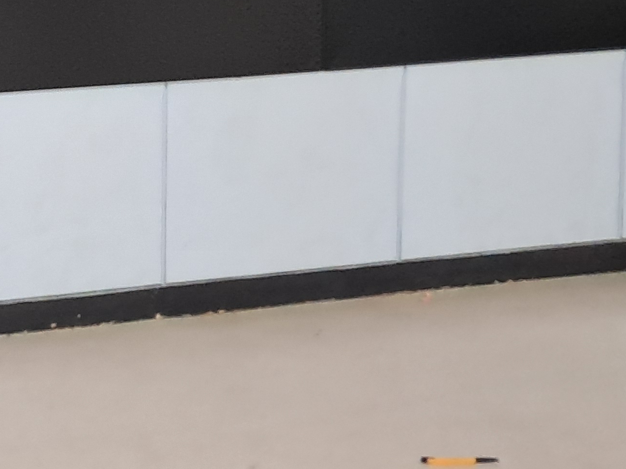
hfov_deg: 21.4
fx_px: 1537
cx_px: -124
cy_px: -242
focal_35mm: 85
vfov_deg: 15.9
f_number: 1.8
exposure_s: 1/40
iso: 500
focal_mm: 4
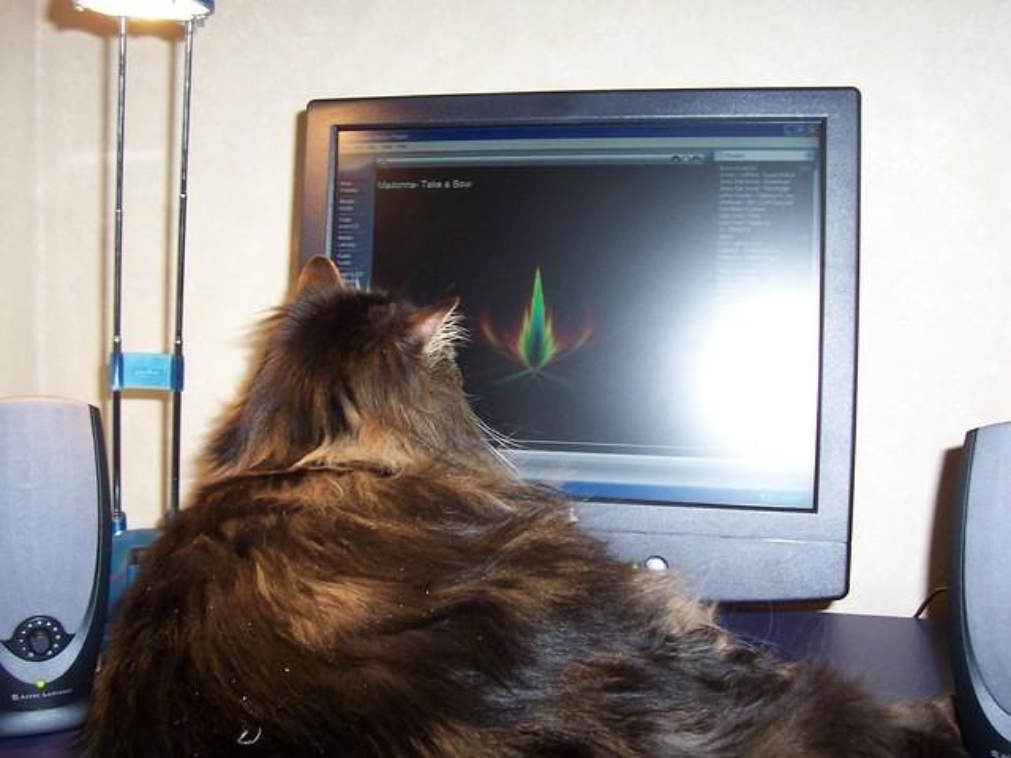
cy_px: 379
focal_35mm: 37
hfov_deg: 50.1
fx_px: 1081
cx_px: 506
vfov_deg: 38.7
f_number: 2.8
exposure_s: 1/60
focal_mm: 5.6
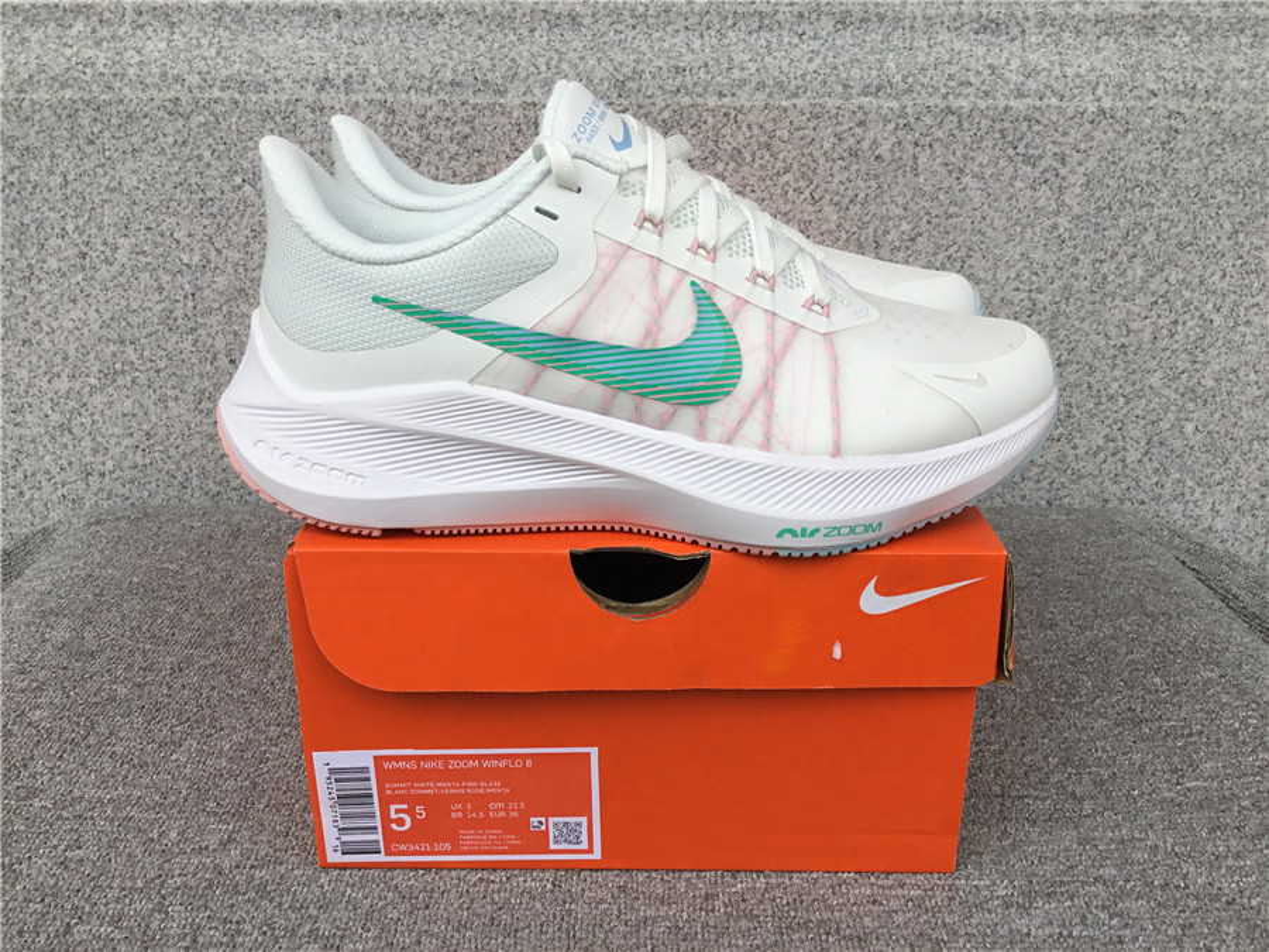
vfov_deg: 45.4
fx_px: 1136
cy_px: 476
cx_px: 634
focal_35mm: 31
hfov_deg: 58.4
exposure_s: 1/170
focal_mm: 3.3
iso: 25
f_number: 2.4
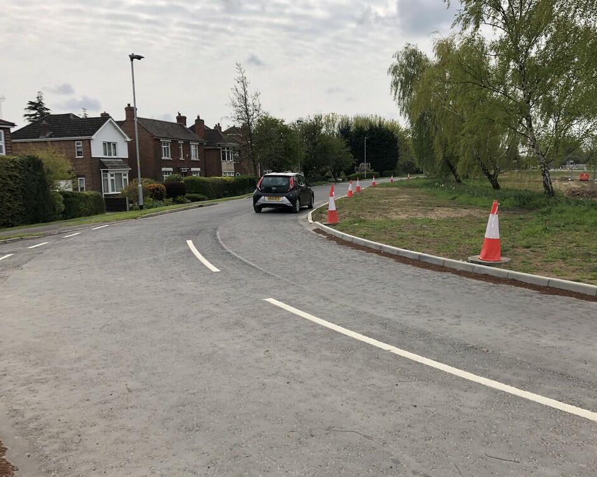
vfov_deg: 48.5
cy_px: 235
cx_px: 325
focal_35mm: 30
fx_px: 530
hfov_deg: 58.7
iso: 20
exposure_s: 1/2525
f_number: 1.8
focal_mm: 3.99
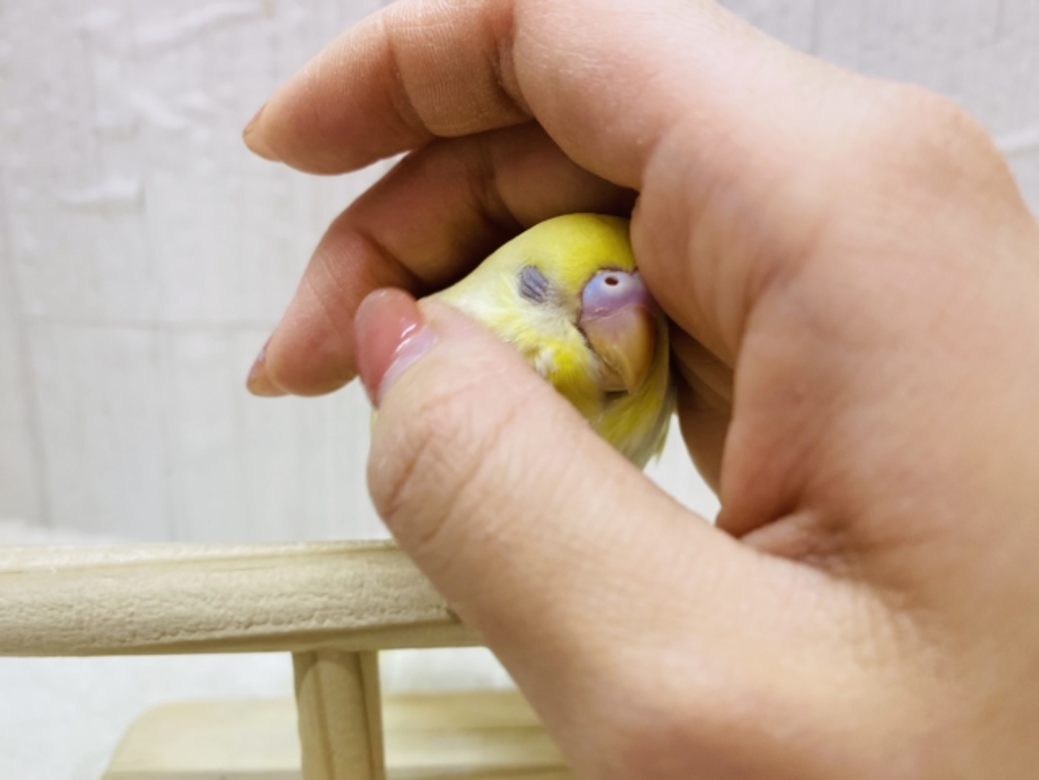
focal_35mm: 25
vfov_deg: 54.9
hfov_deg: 69.4
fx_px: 750
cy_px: 390
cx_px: 520
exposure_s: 1/100
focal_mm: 4.25
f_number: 1.8
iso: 80
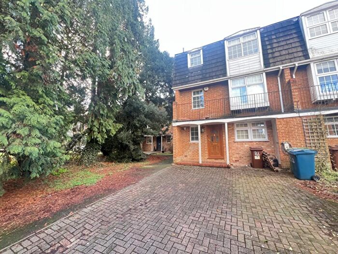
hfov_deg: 106.2
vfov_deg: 89.9
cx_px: 169
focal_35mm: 13
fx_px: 127
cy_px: 127
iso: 200
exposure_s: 1/99
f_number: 1.8
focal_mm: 1.57
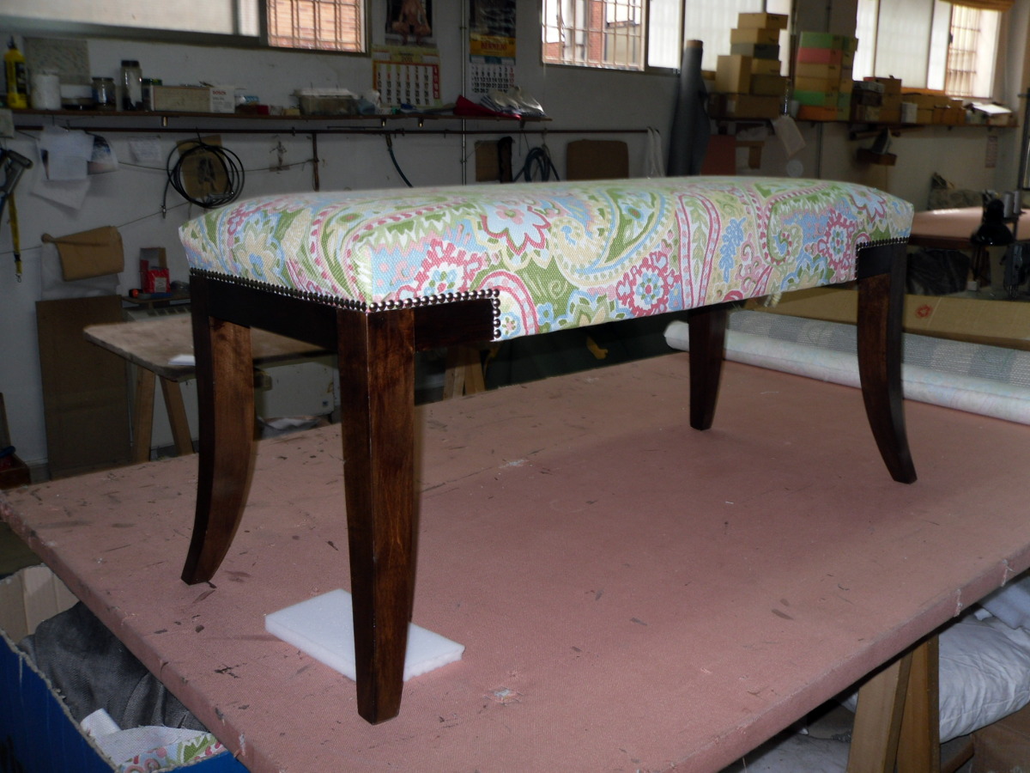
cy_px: 386
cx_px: 515
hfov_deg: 52.6
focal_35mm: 35
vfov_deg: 40.7
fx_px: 1041
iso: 80
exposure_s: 1/45
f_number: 3.5
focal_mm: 6.3
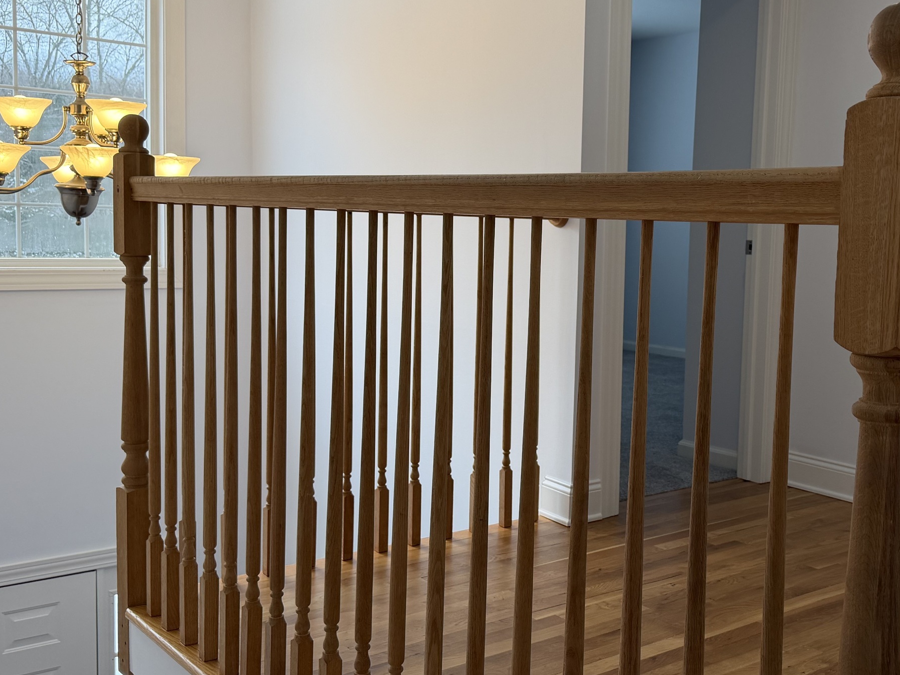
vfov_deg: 35.1
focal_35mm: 41
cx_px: 613
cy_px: 316
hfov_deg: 45.0
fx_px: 1066
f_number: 1.78
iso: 80
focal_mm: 6.76
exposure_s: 1/231
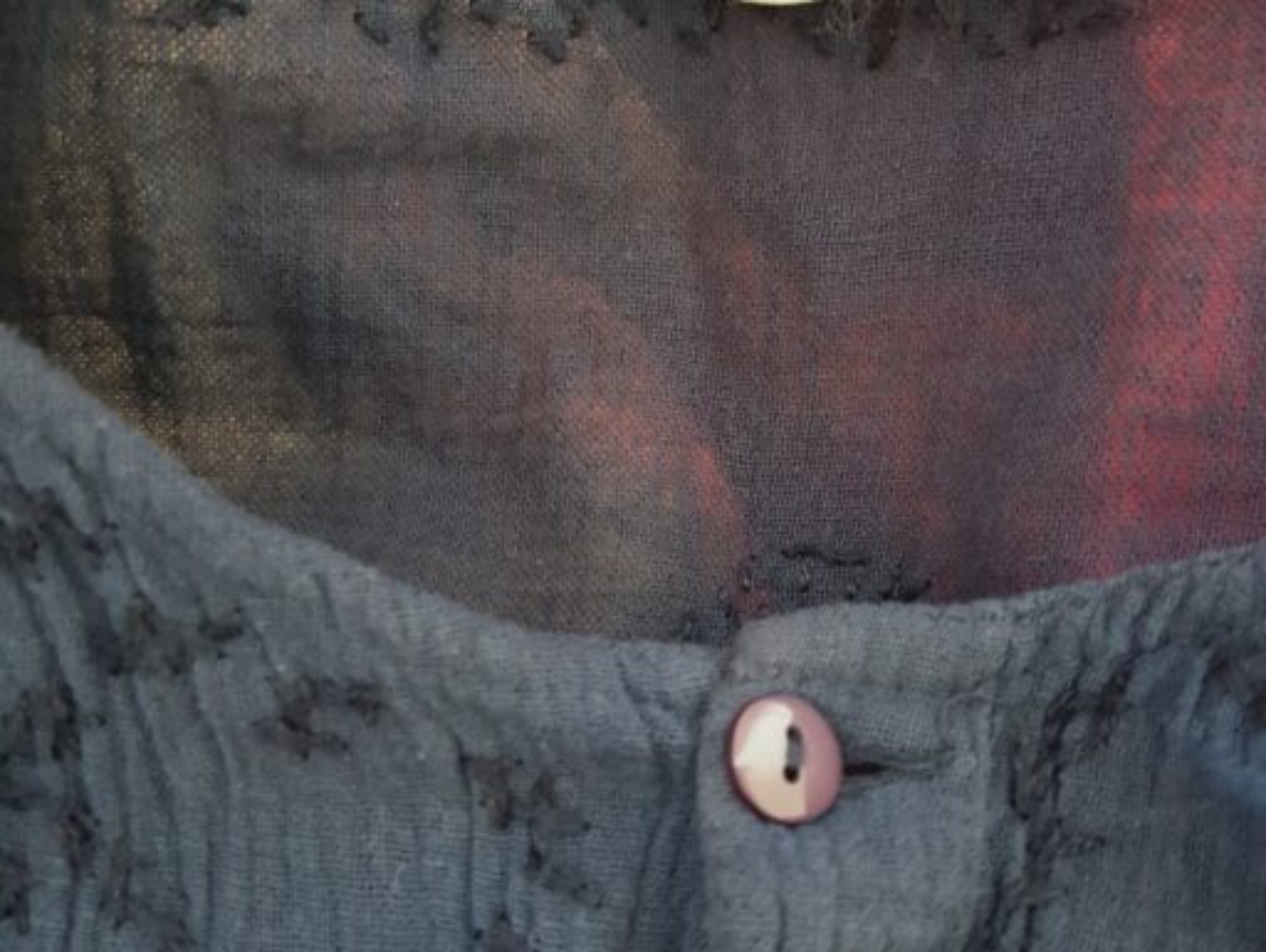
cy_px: 476
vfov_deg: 53.1
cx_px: 633
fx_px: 952
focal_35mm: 26
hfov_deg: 67.3
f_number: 1.7
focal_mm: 4.2
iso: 500
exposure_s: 1/10
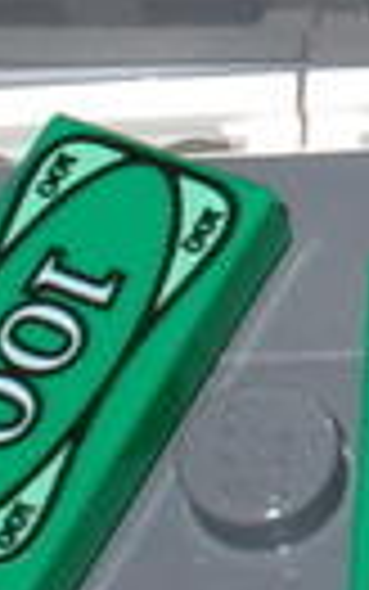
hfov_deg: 3.2
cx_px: 1274
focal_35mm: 395
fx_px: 6349
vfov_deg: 5.3
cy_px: -86
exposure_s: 1/80
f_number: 6.9
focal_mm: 11.5
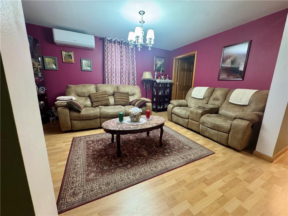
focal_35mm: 14
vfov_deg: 85.7
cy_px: 108
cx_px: 144
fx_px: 116
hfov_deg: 102.1
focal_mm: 2.22
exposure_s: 1/60
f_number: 2.2
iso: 500
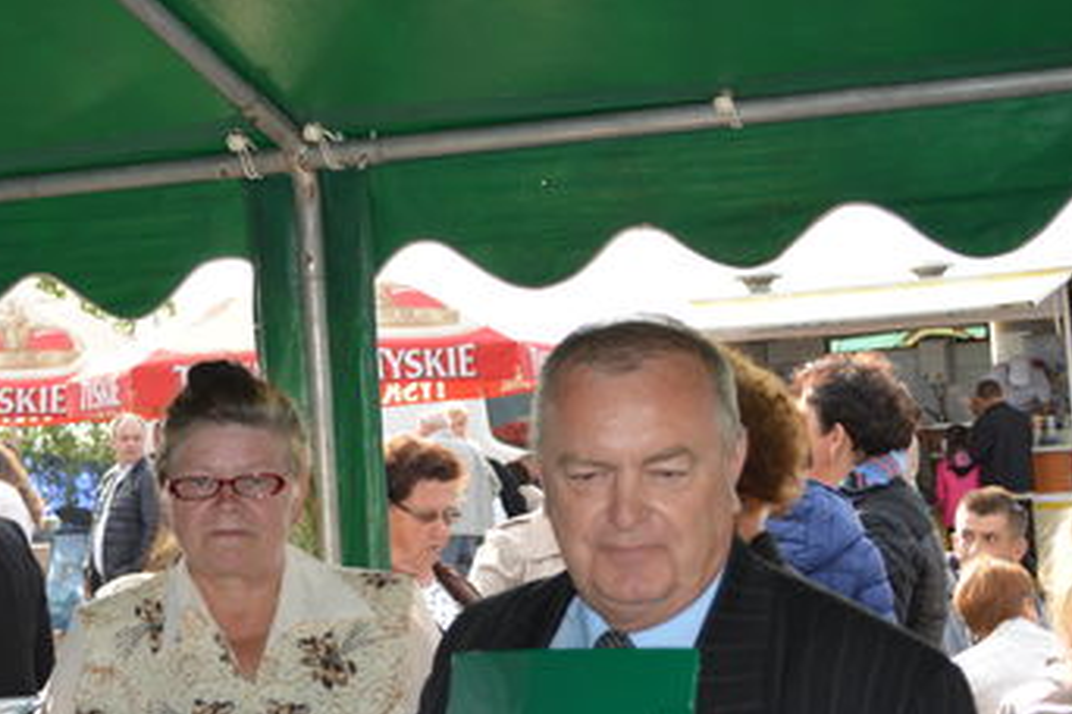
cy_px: 352
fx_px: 2531
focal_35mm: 85
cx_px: 389
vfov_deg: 16.1
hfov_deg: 23.8
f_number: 4.8
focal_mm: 32
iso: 100
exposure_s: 1/160
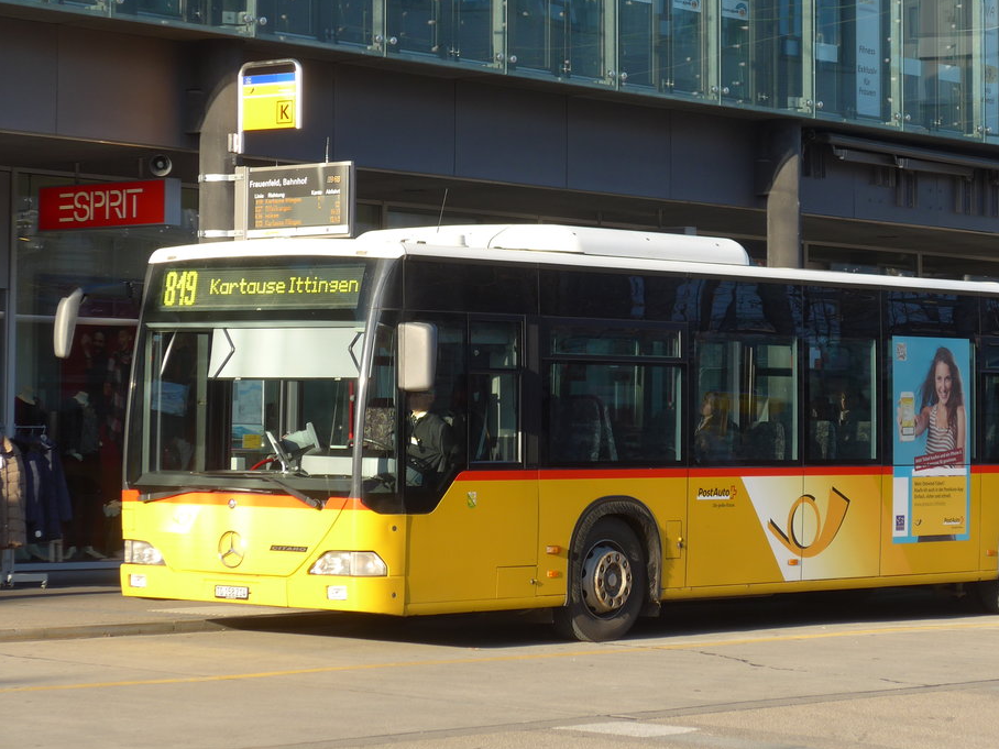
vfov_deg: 12.4
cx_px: 622
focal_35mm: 119
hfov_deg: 16.5
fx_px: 3434
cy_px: 271
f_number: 4.6
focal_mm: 18
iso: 80
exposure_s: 1/160
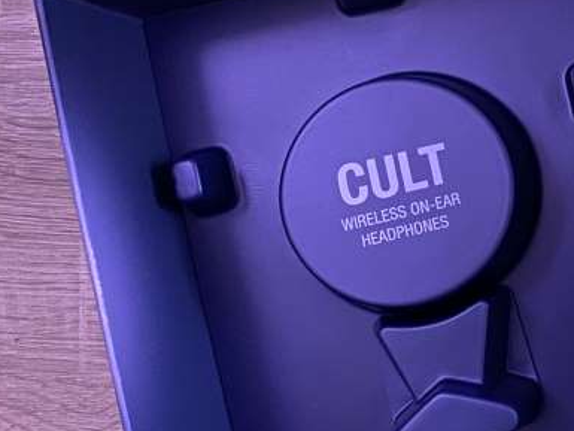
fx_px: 1194
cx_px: 755
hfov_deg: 23.7
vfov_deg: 20.3
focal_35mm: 72
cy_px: 125
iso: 500
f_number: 1.8
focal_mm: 4.25
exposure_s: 1/12
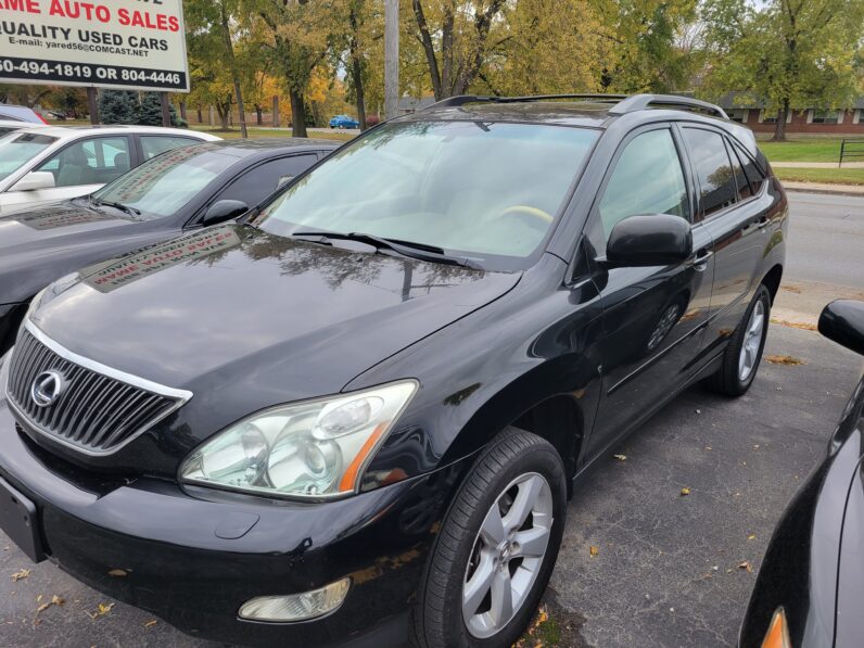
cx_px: 432
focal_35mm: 26
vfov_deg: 53.1
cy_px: 324
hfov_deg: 67.3
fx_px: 649
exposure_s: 1/484
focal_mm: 5.4
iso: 40
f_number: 1.8
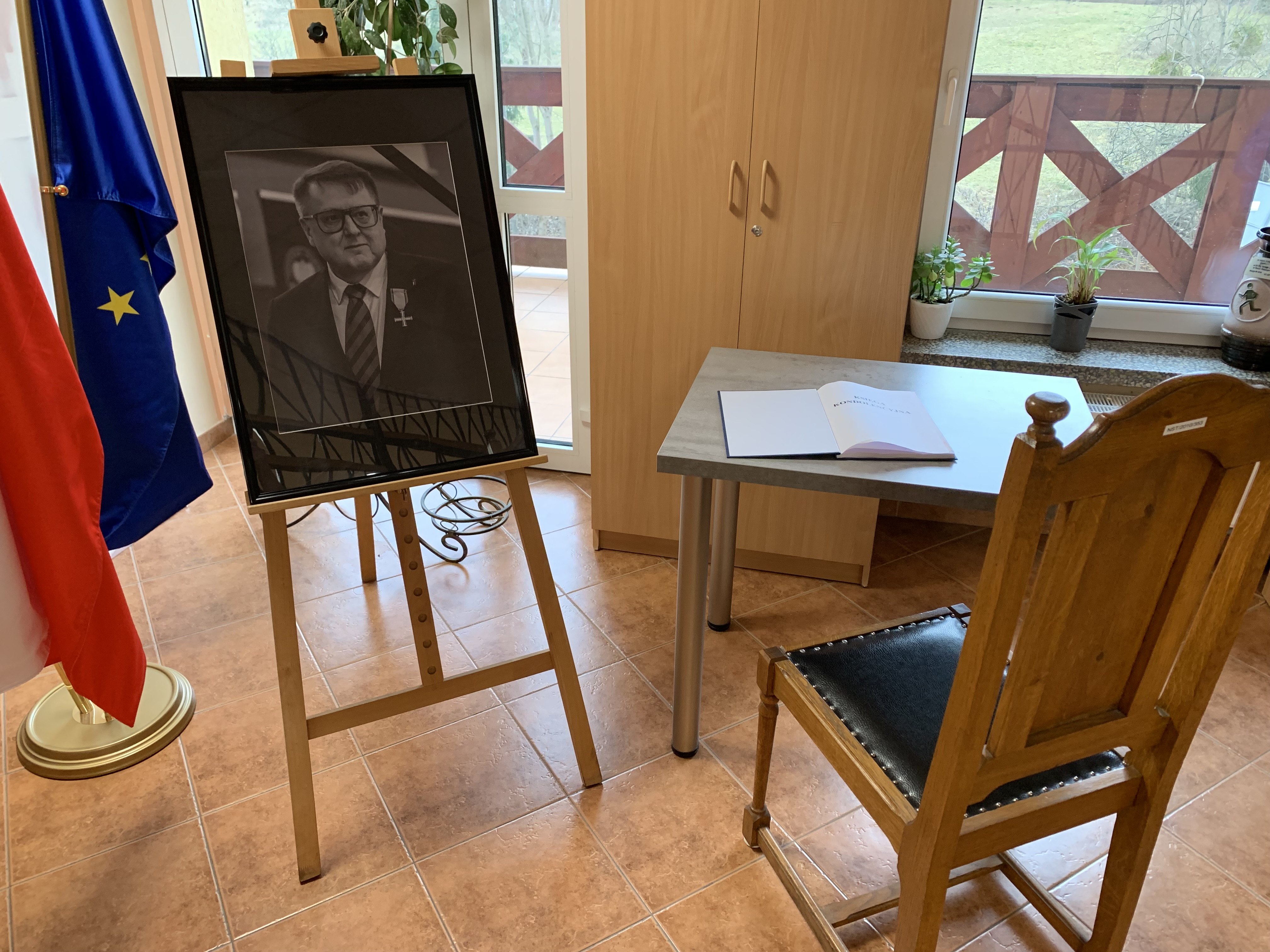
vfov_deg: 53.1
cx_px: 635
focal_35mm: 26
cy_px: 476
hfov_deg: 67.3
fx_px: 954
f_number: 1.8
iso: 160
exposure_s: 1/60
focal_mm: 4.25
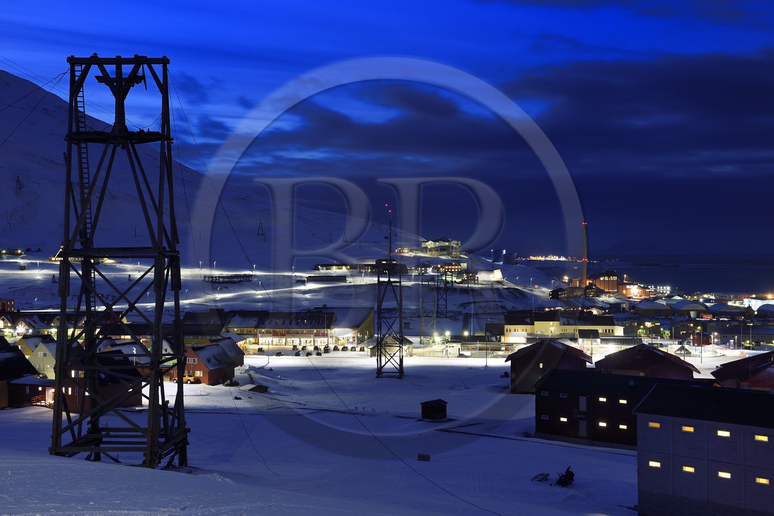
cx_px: 387
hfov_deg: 44.5
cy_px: 258
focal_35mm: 44
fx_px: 946
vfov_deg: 30.5
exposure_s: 8
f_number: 7.1
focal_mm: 44
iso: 200
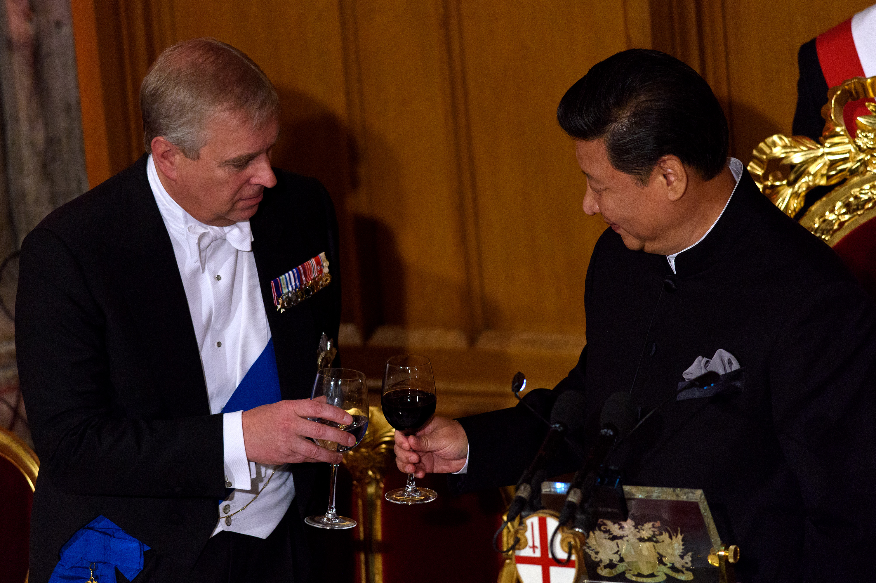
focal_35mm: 300
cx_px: 438
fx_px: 7295
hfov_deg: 6.9
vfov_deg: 4.6
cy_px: 292
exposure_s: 1/320
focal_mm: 300
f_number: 4
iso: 2500
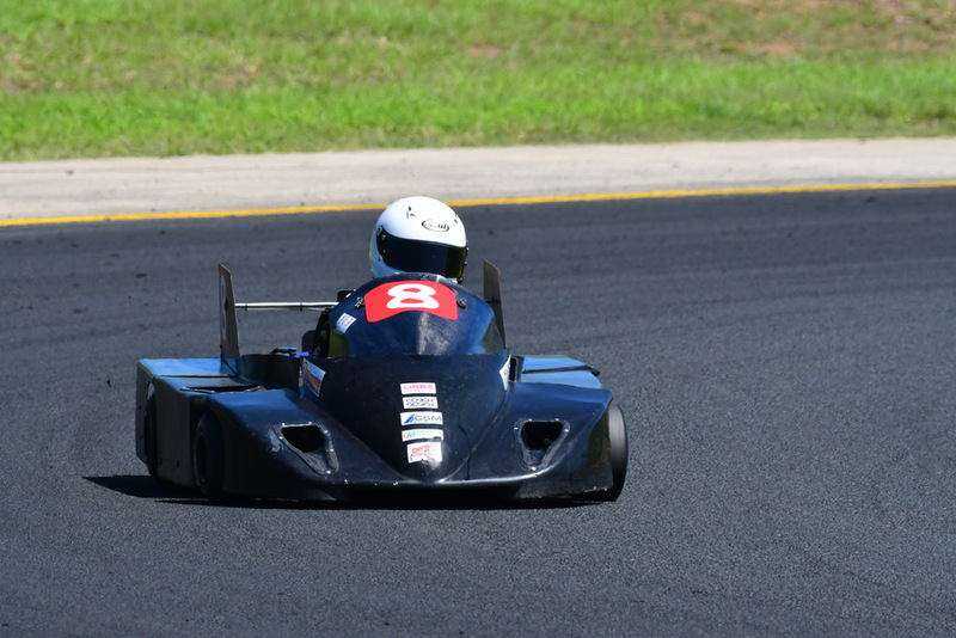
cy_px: 319
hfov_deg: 3.0
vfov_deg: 2.0
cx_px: 478
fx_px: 18329
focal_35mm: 690
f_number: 11
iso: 500
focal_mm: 460
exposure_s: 1/640
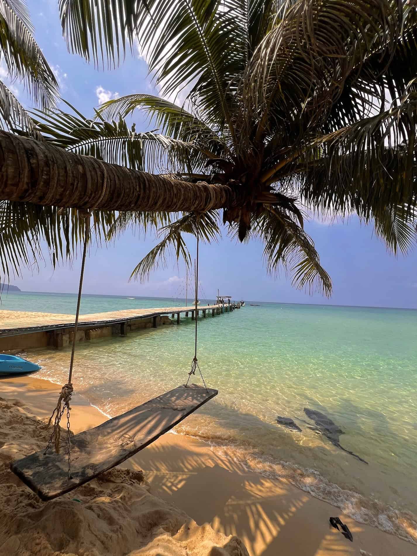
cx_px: 208
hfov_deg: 89.9
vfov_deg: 106.2
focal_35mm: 13
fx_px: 209
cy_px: 278
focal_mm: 1.6
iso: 32
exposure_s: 1/2801
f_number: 1.8
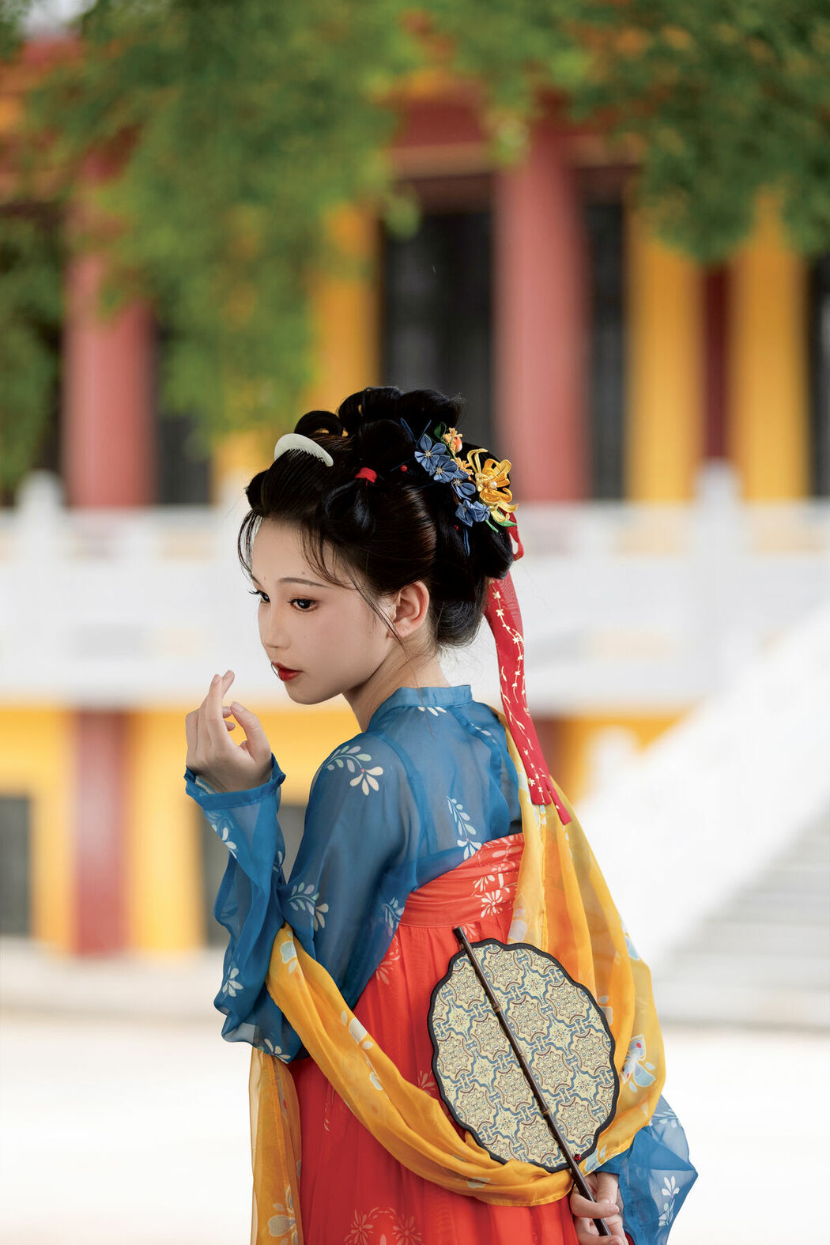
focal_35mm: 130
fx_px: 4495
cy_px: 622
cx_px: 415
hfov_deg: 10.5
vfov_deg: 15.8
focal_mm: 130
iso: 125
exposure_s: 1/500
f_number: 2.8
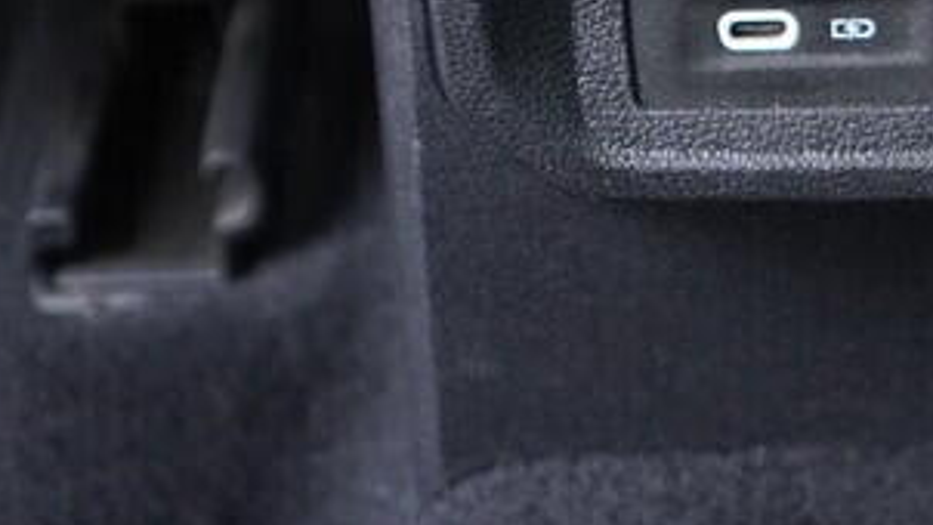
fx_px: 3167
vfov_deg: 9.1
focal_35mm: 128
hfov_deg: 16.5
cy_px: -431
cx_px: 890
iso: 1600
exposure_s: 1/40
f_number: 2.8
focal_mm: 24
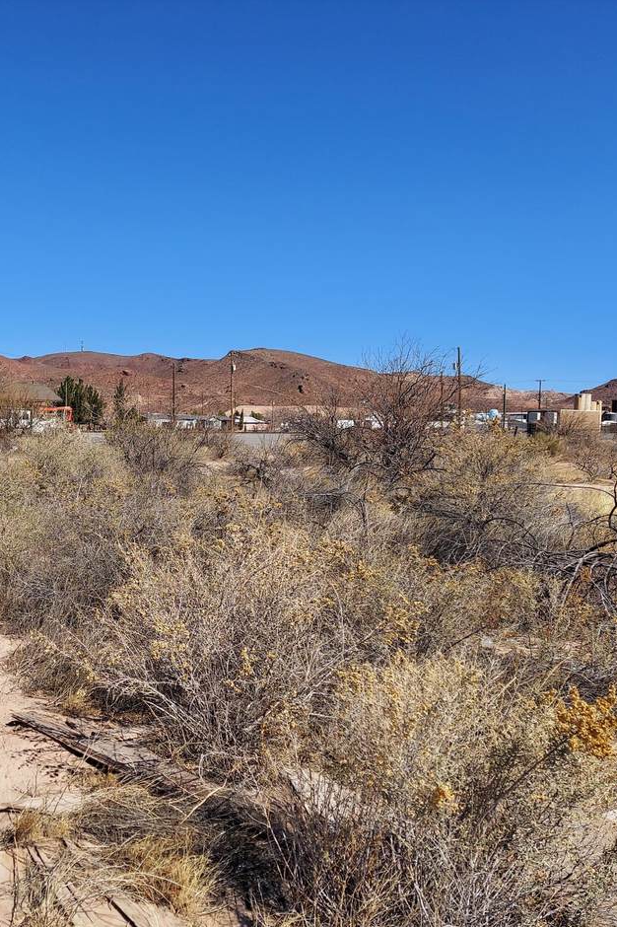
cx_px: 93
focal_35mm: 34
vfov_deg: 55.8
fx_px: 875
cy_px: 471
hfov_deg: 37.0
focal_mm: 5.23
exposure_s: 1/2148
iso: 50
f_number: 1.8
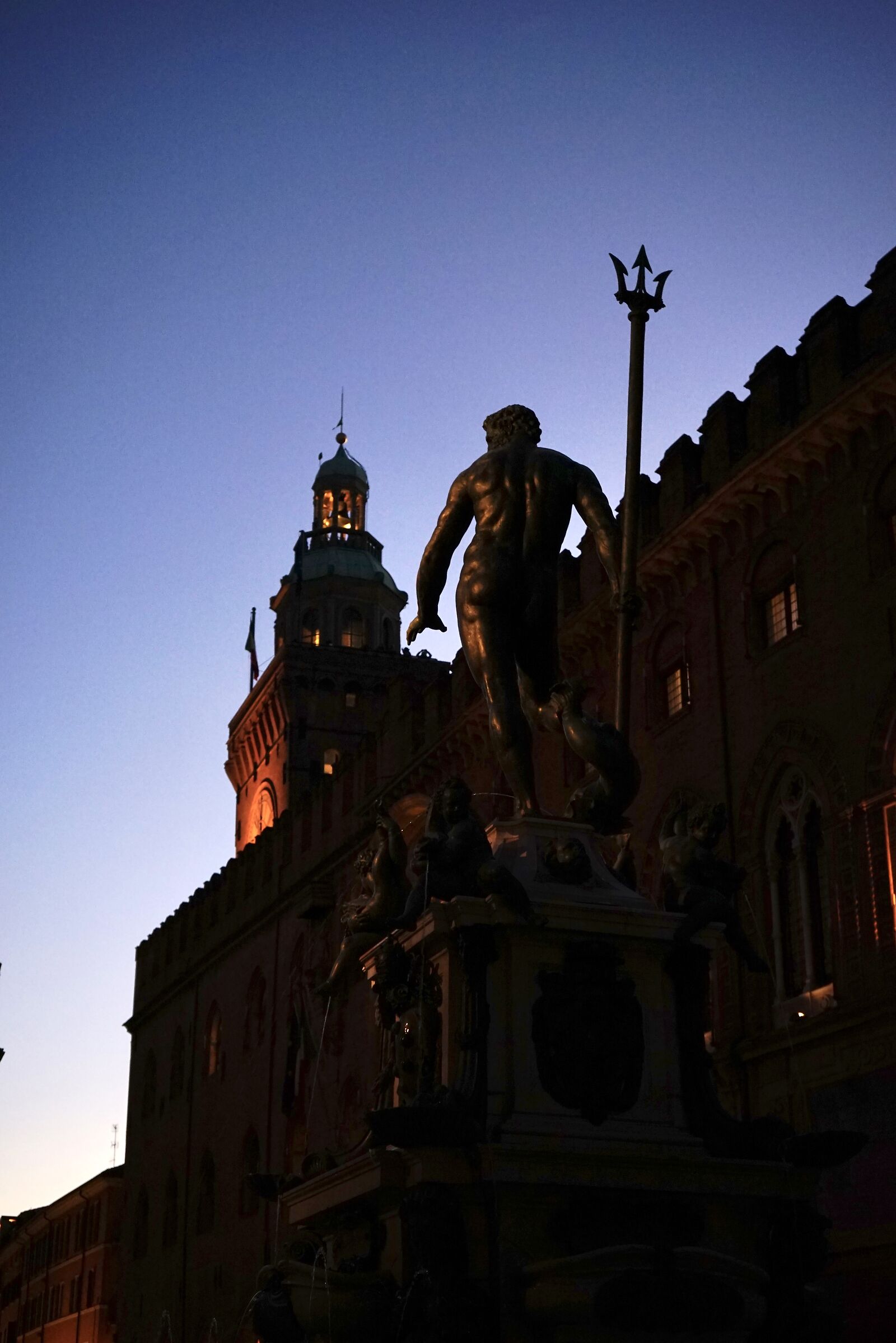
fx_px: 1829
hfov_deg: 27.5
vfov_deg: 40.3
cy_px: 672
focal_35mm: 49
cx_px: 448
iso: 1250
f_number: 5
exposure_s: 1/80
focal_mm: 49
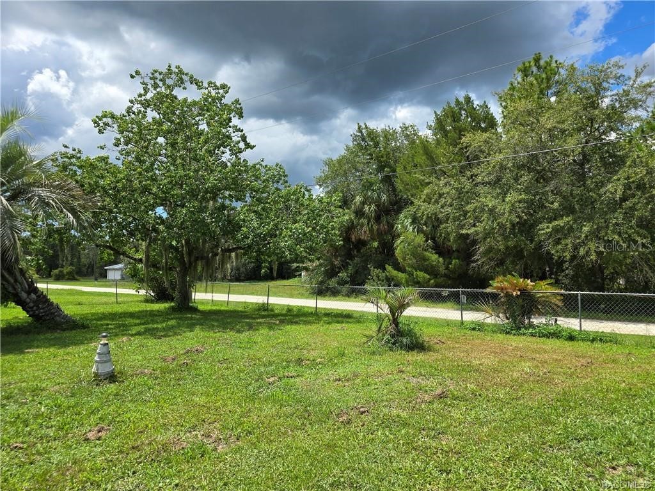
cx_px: 328
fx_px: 435
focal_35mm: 23
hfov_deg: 73.9
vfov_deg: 58.9
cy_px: 246
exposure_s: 1/705
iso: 12
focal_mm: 6.3
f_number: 1.7
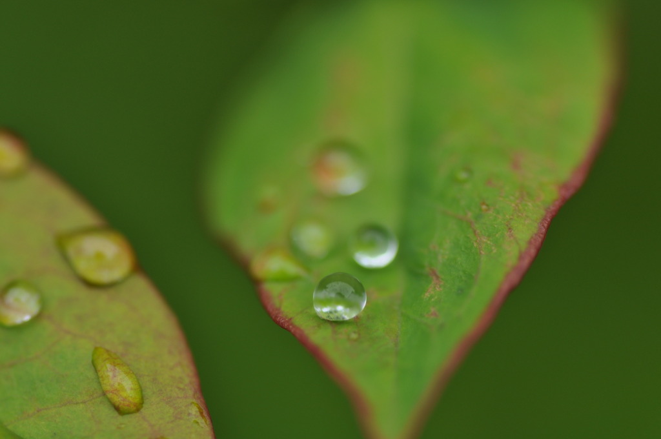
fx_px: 2476
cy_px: 220
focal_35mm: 135
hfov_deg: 15.2
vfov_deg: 10.1
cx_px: 330
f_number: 5.6
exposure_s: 1/400
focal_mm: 90
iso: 200
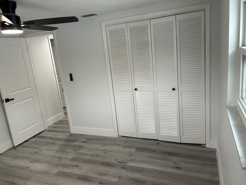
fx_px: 192
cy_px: 91
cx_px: 121
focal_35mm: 27
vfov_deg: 51.4
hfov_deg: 65.3
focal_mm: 5.7
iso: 100
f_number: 1.5
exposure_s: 1/120
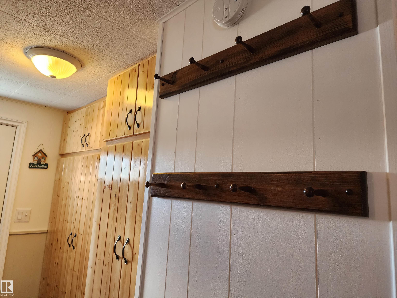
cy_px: 149
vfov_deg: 58.9
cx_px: 198
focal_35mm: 23
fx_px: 264
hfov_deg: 73.9
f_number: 1.8
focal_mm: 6.4
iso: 400
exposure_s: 1/120
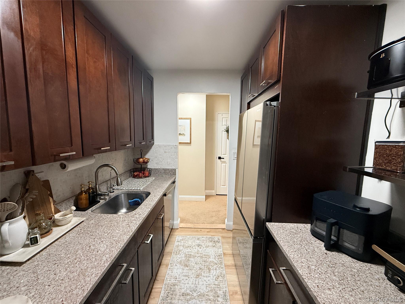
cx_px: 202
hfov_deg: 102.1
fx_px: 164
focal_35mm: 14
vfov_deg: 85.7
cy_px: 152
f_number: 2.2
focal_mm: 2.22
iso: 250
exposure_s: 1/60
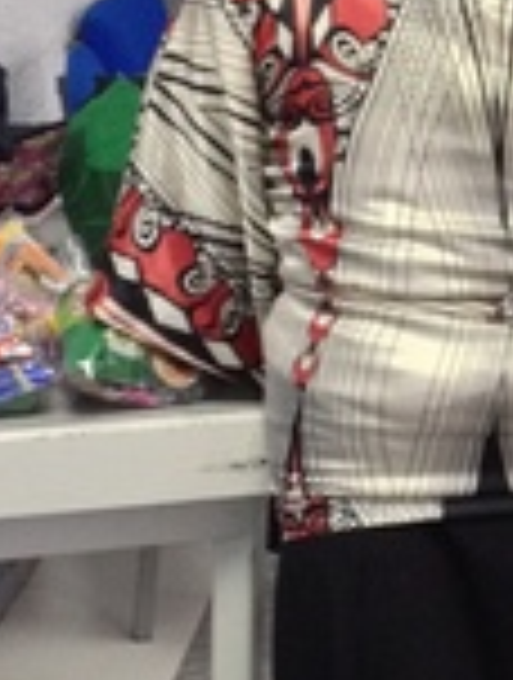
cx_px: 518
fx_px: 2184
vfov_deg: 17.6
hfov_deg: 13.2
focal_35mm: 111
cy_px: 477
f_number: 2.4
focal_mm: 4.28
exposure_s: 1/20
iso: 320
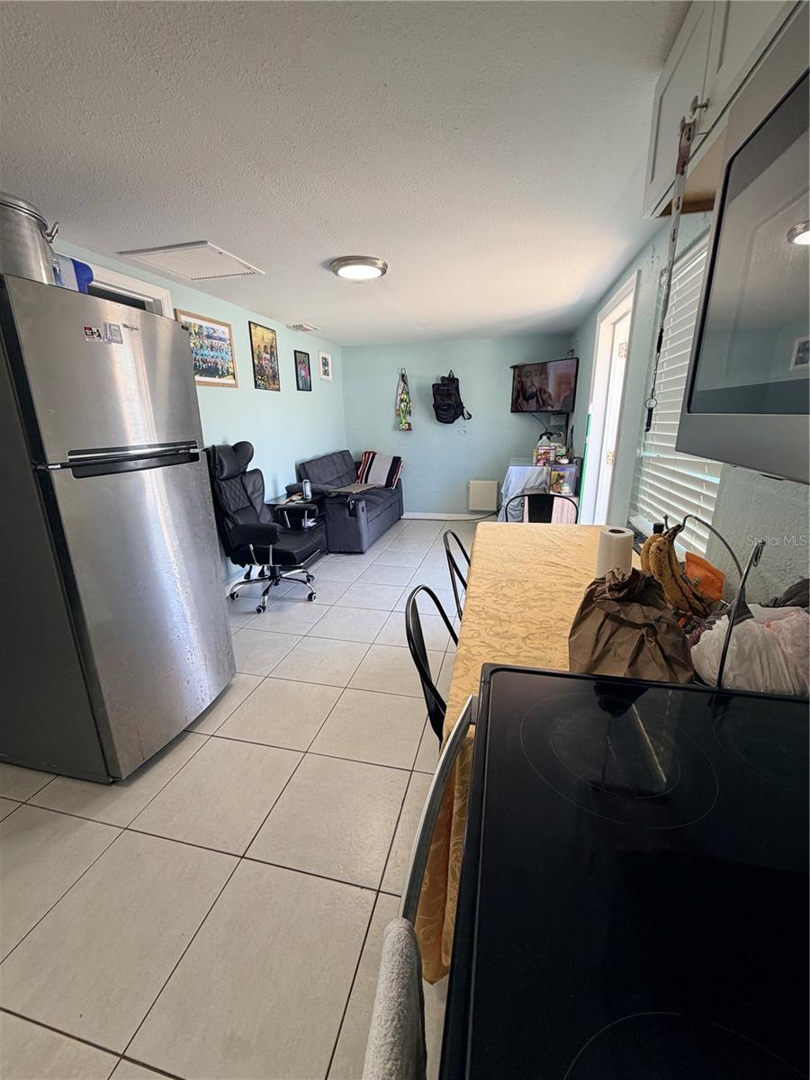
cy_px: 540
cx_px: 405
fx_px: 437
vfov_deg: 102.1
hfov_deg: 85.7
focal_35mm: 14
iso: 125
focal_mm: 2.22
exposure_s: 1/120
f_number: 2.2
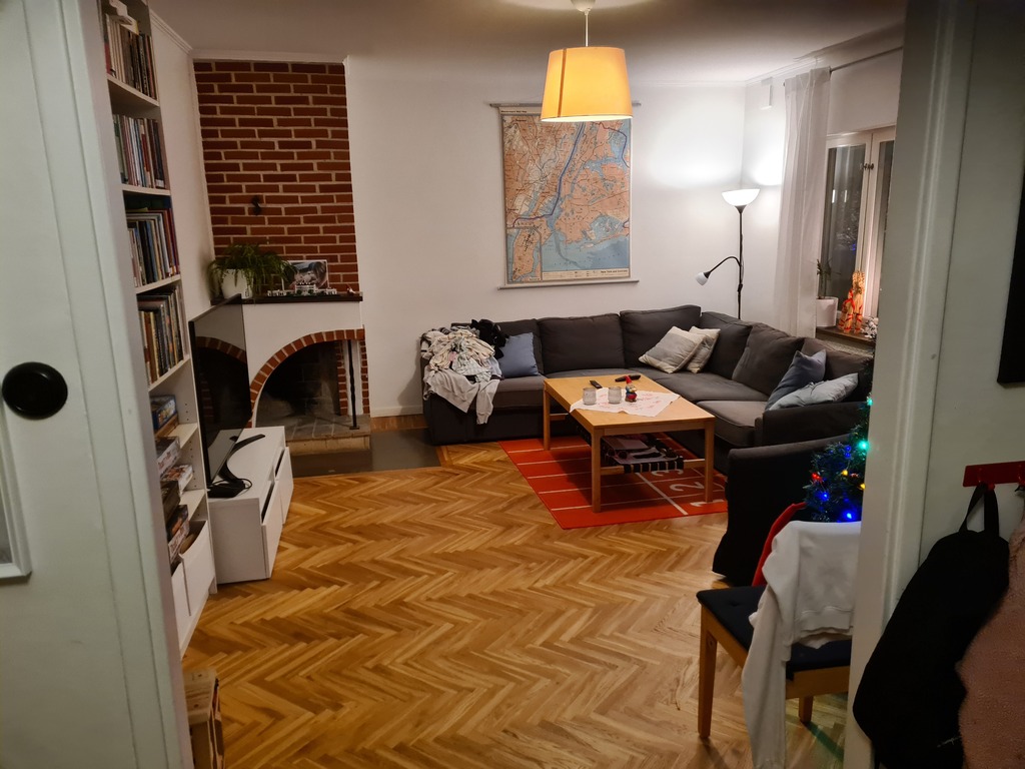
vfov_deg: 53.1
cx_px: 512
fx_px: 770
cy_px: 384
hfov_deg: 67.3
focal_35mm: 26
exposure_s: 1/50
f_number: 1.8
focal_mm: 5.4
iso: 800
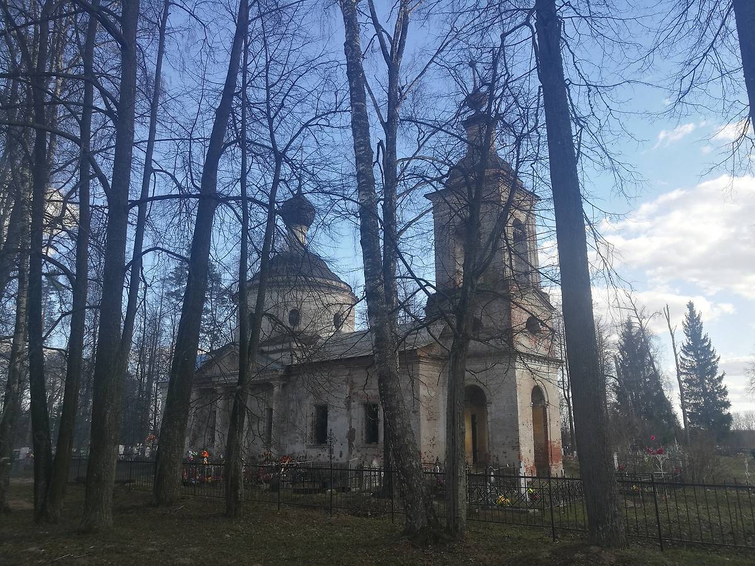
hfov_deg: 65.3
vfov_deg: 51.4
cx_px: 378
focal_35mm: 27
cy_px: 283
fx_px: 589
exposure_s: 1/231
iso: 50
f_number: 2.2
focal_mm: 4.5
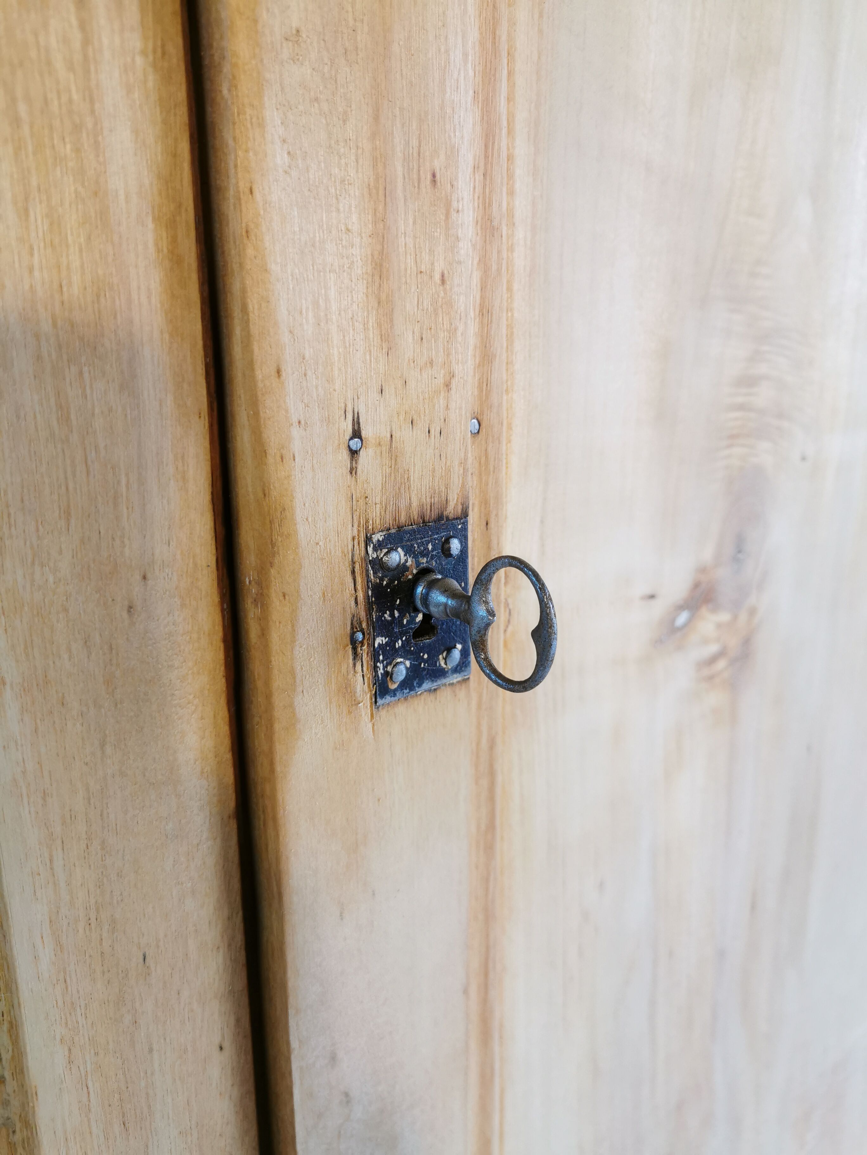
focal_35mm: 27
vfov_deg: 65.3
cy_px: 578
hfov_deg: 51.4
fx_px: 902
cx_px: 434
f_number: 1.8
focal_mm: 5.58
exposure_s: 1/100
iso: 125
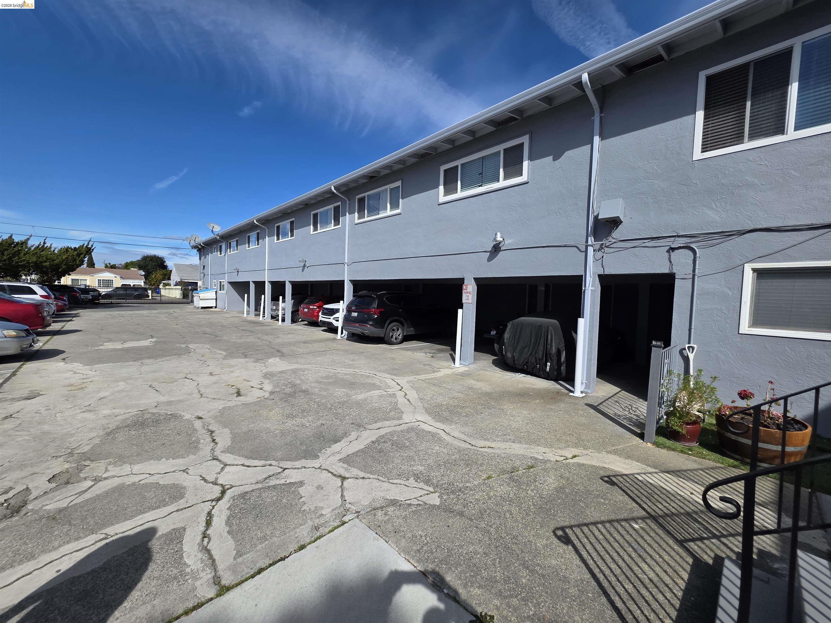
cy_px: 312
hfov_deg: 106.2
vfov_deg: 89.9
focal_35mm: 13
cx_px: 416
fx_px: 312
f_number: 1.9
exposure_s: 1/3092
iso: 40
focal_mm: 2.2
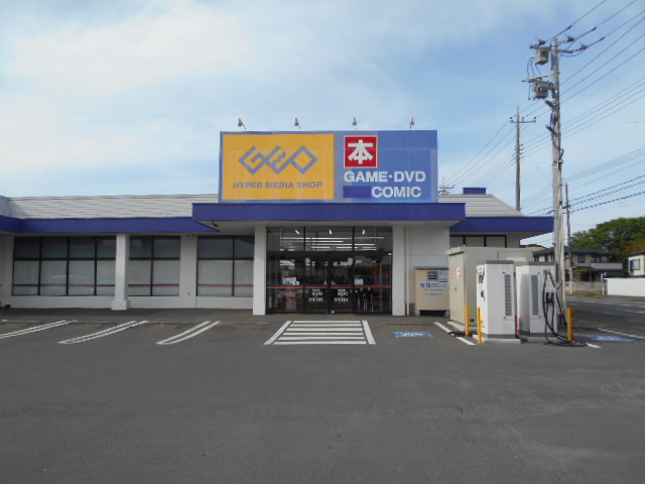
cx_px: 322
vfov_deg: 53.1
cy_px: 242
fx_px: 484
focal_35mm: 26
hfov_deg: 67.3
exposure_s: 1/800
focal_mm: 4.6
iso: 80
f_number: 3.2
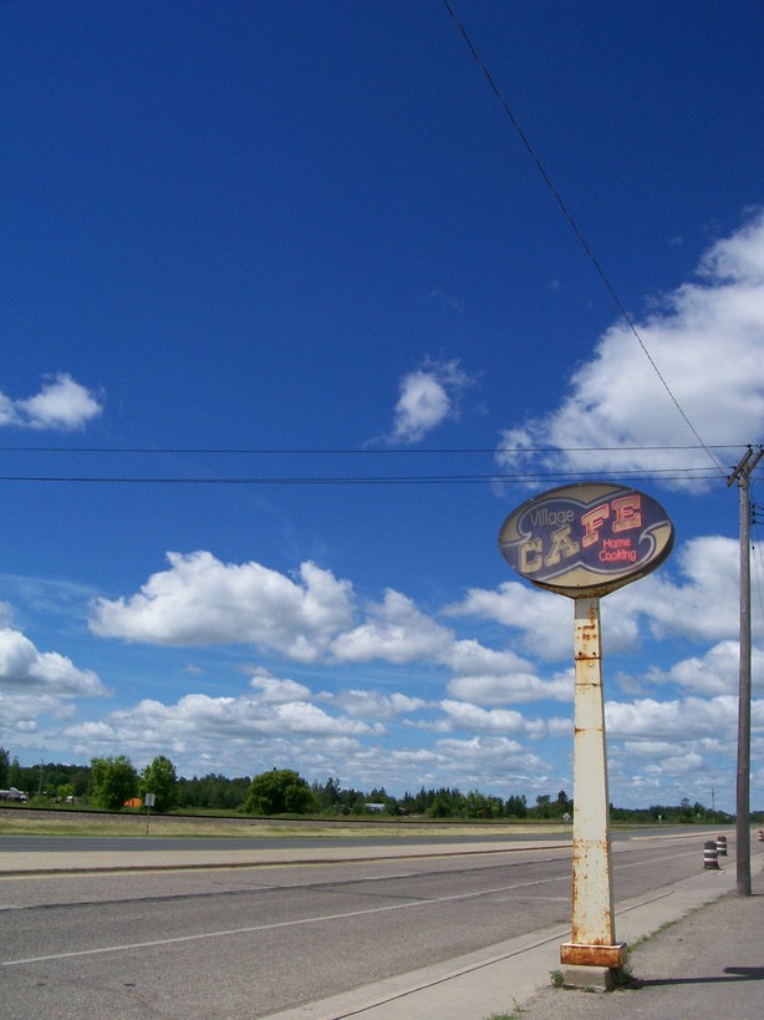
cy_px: 510
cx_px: 382
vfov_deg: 54.0
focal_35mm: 34
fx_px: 1001
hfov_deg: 41.8
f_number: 5.1
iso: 80
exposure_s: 1/890
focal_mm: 5.6
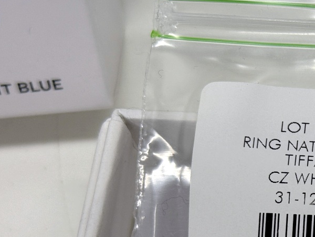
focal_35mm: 128
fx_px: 1165
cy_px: 177
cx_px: 365
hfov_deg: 14.9
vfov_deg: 11.6
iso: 64
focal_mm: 6.76
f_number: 1.78
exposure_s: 1/418
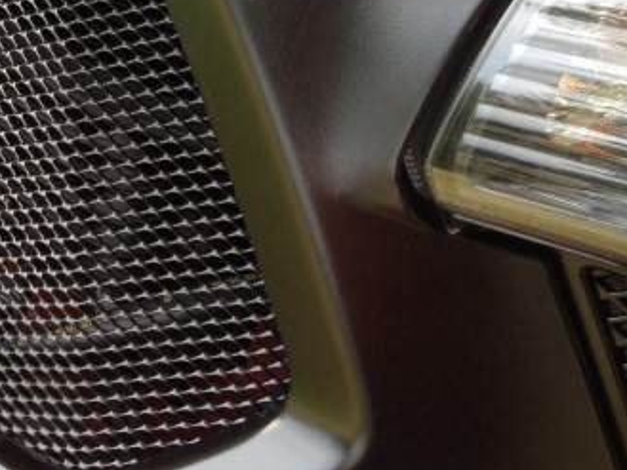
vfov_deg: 17.0
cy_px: -2
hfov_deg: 21.5
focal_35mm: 85
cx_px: -101
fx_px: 1540
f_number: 2.4
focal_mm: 4.28
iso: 50
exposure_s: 1/60
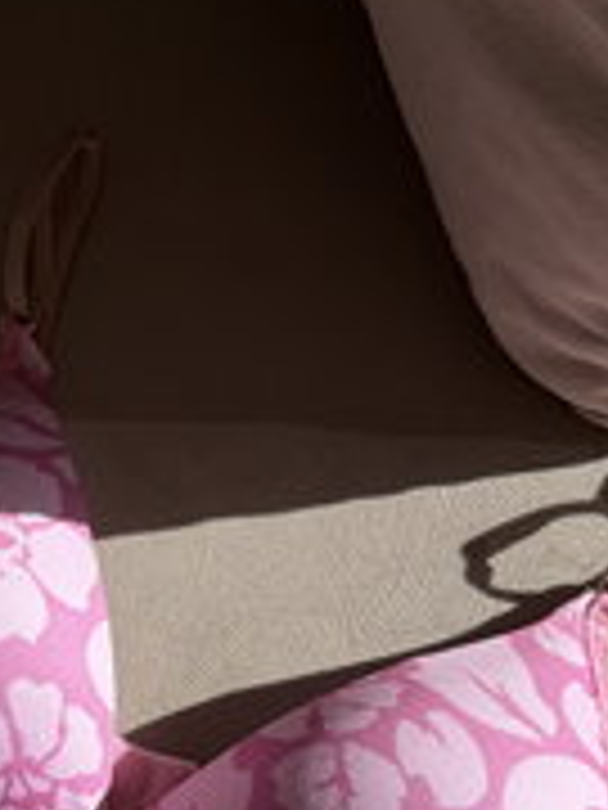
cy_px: 704
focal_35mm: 71
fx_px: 1663
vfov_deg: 26.6
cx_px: 0
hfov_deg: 20.1
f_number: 1.78
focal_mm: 6.76
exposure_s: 1/5714
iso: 80
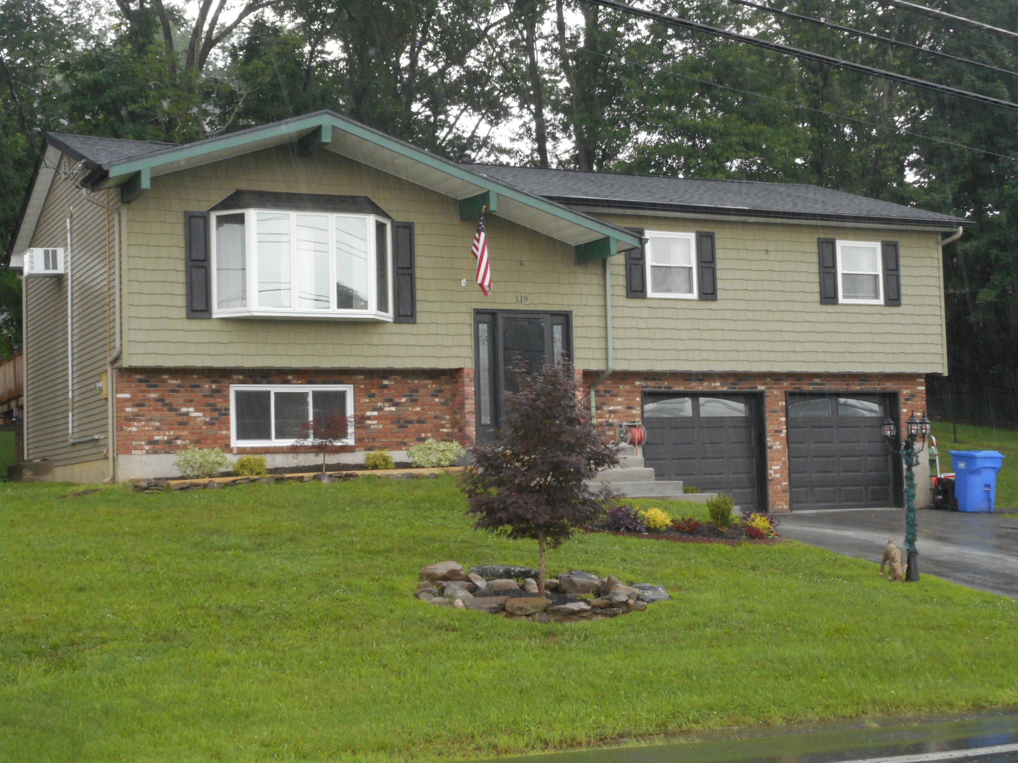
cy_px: 382
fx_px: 1735
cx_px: 509
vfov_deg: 24.8
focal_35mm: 59
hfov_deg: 32.7
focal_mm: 10.5
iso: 220
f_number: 5.1
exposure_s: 1/60
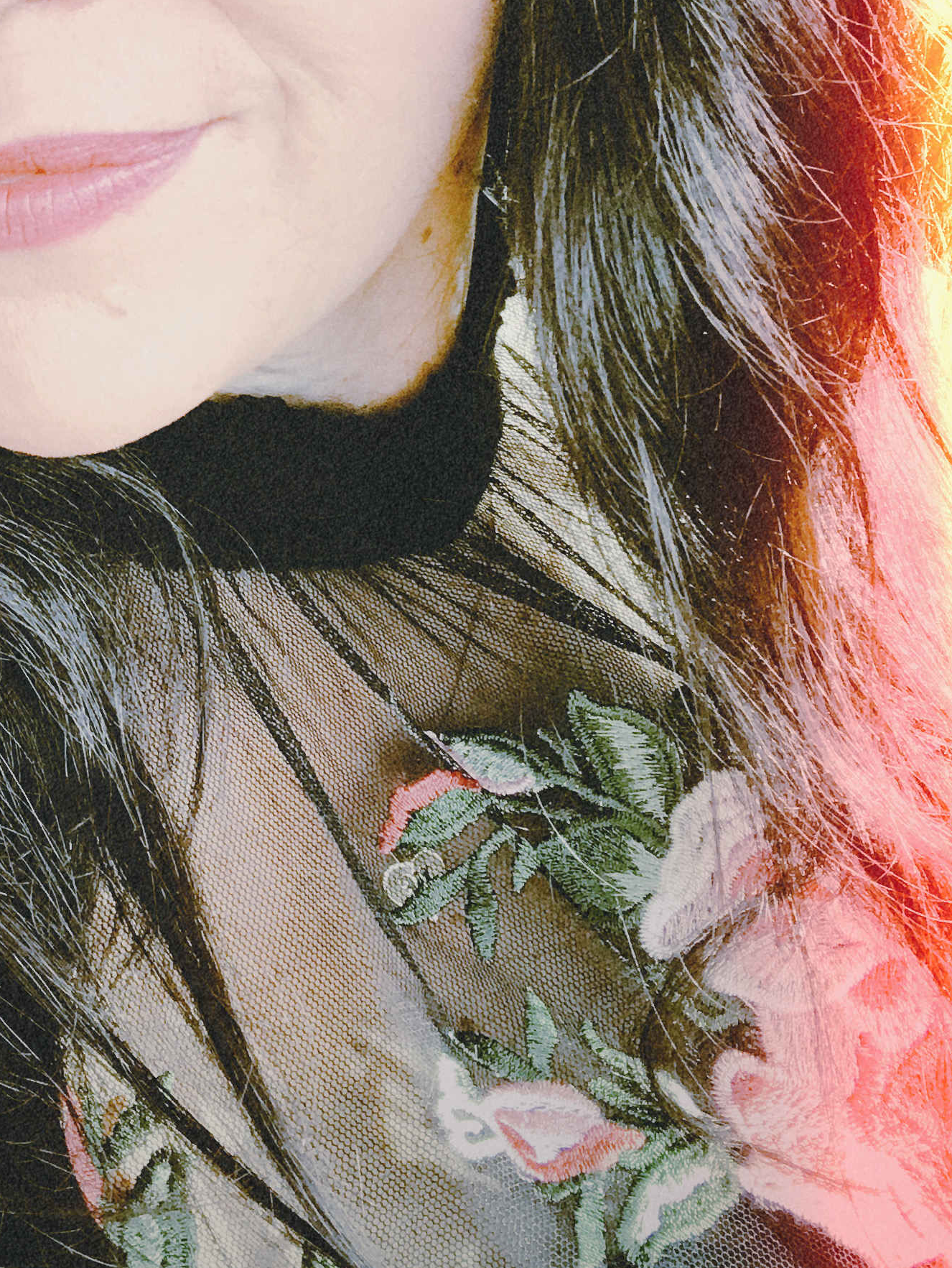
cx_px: 134
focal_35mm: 56
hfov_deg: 25.5
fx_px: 2051
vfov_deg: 33.0
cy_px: 192
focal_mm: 2.87
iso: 25
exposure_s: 1/40
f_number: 2.2
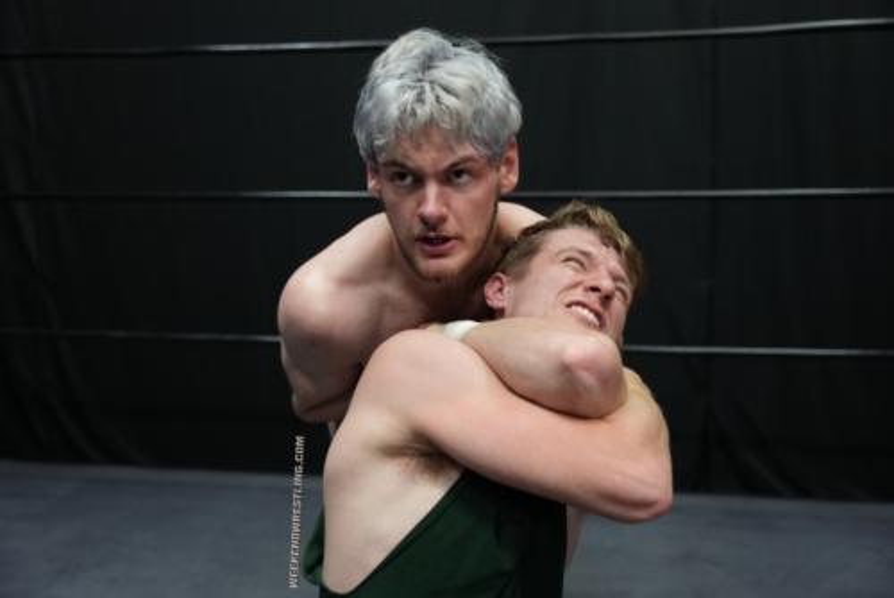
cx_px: 447
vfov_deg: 37.2
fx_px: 887
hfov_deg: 53.5
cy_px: 299
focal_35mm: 36
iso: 6400
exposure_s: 1/250
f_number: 2.8
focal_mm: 35.7
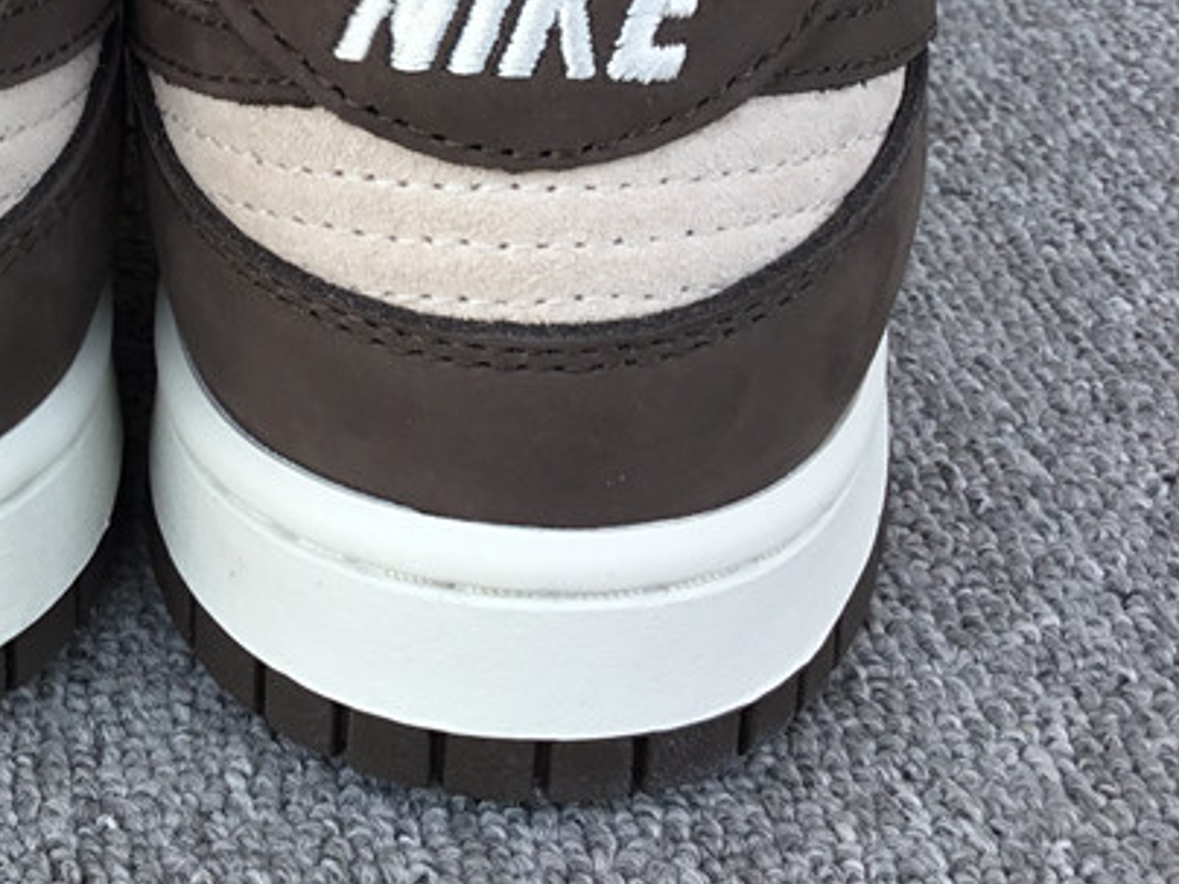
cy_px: 71
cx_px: 184
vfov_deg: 20.8
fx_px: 2350
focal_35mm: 69
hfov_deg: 27.4
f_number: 2.4
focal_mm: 3.3
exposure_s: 1/118
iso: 25
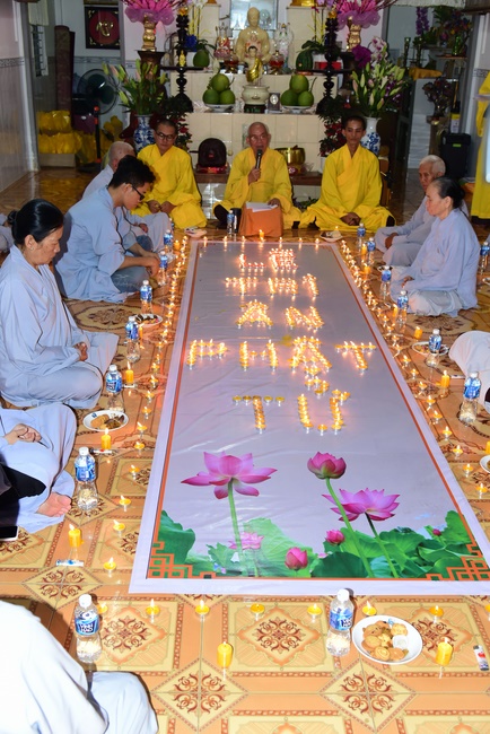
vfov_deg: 50.7
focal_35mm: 38
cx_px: 245
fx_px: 775
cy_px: 367
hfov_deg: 35.1
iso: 1000
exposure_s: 1/80
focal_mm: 38
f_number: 5
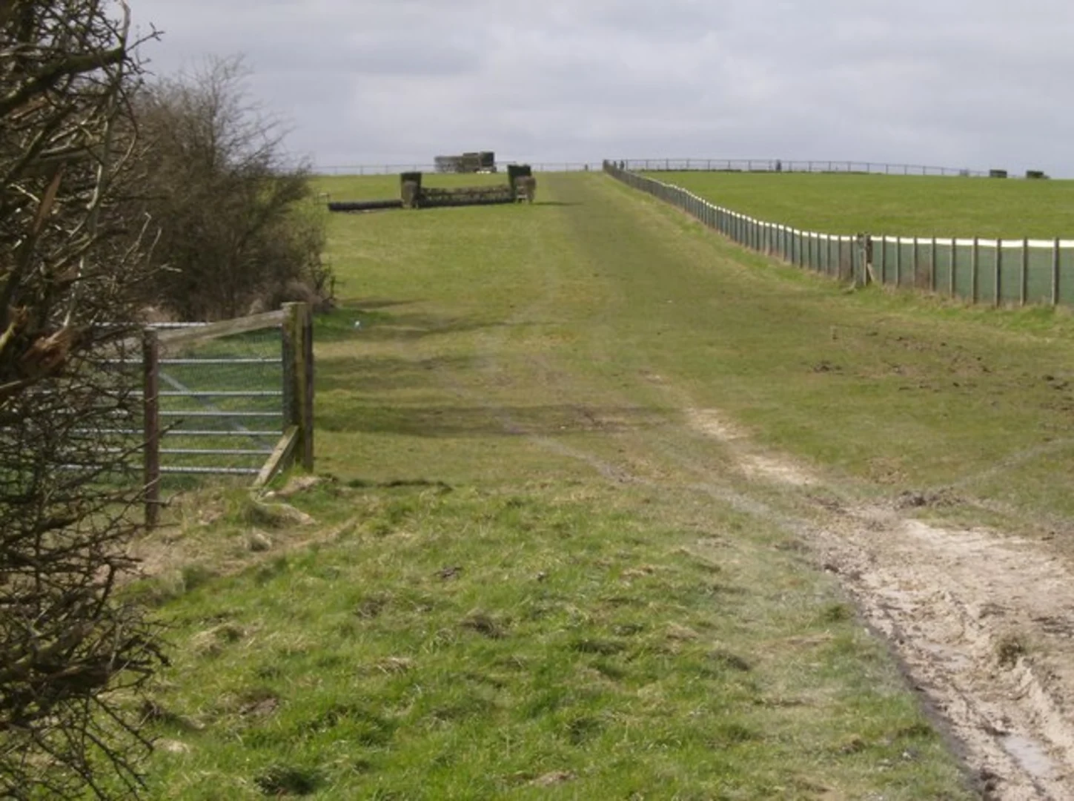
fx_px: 3374
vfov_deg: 13.5
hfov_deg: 18.1
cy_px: 400
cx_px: 537
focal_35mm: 109
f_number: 7.8
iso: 100
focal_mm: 18
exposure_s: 1/303
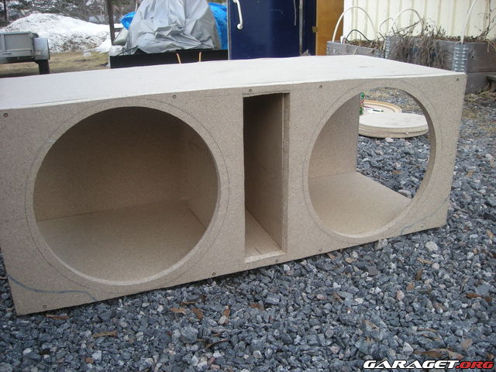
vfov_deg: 40.7
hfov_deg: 52.6
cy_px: 186
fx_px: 502
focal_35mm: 35
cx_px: 248
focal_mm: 5.7
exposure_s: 1/69.5
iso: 50
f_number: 2.8
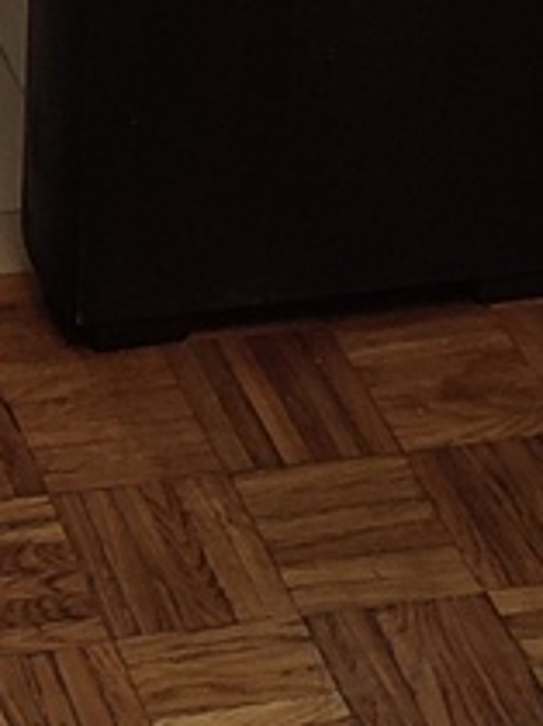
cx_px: -477
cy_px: -1305
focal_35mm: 159
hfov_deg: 8.9
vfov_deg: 10.0
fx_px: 3332
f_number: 1.9
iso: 384
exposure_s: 1/33
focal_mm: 6.04
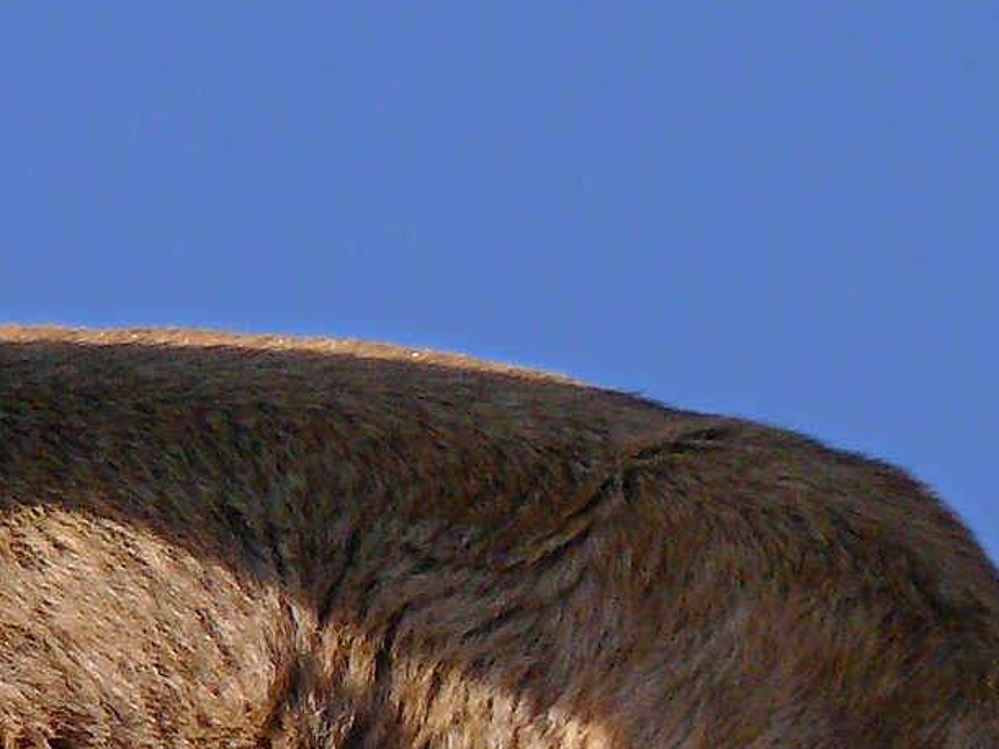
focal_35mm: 1761
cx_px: -16
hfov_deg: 1.1
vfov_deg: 0.8
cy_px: 739
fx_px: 50812
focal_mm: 88.8
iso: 100
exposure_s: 1/1000
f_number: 3.7
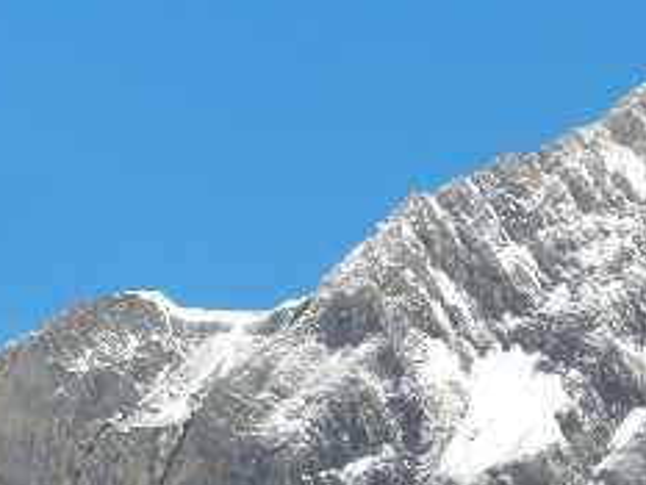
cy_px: 452
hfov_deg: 4.7
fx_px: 7879
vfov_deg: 3.5
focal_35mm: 422
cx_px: 762
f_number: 5.1
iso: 160
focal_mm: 22.2
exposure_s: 1/800
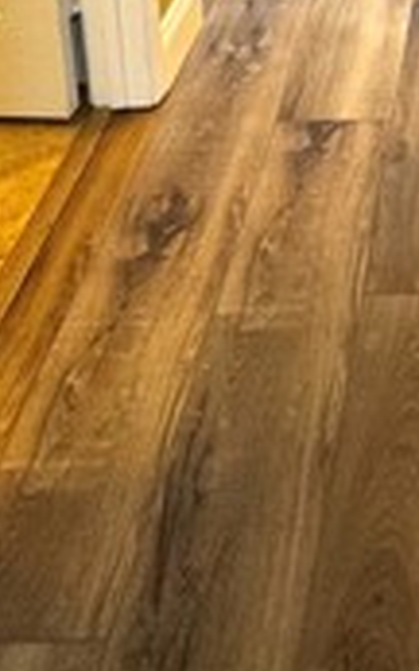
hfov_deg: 21.2
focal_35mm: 55
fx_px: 1006
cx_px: 551
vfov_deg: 24.5
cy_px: -427
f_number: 2.2
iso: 160
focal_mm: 2.22
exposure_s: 1/60
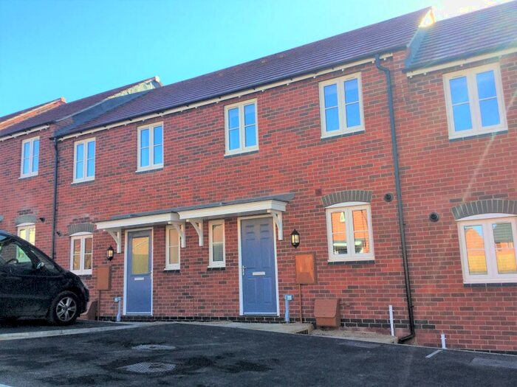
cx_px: 258
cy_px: 194
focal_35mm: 31
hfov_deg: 58.4
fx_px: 463
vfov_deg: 45.4
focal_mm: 3.3
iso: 25
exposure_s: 1/503
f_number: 2.4
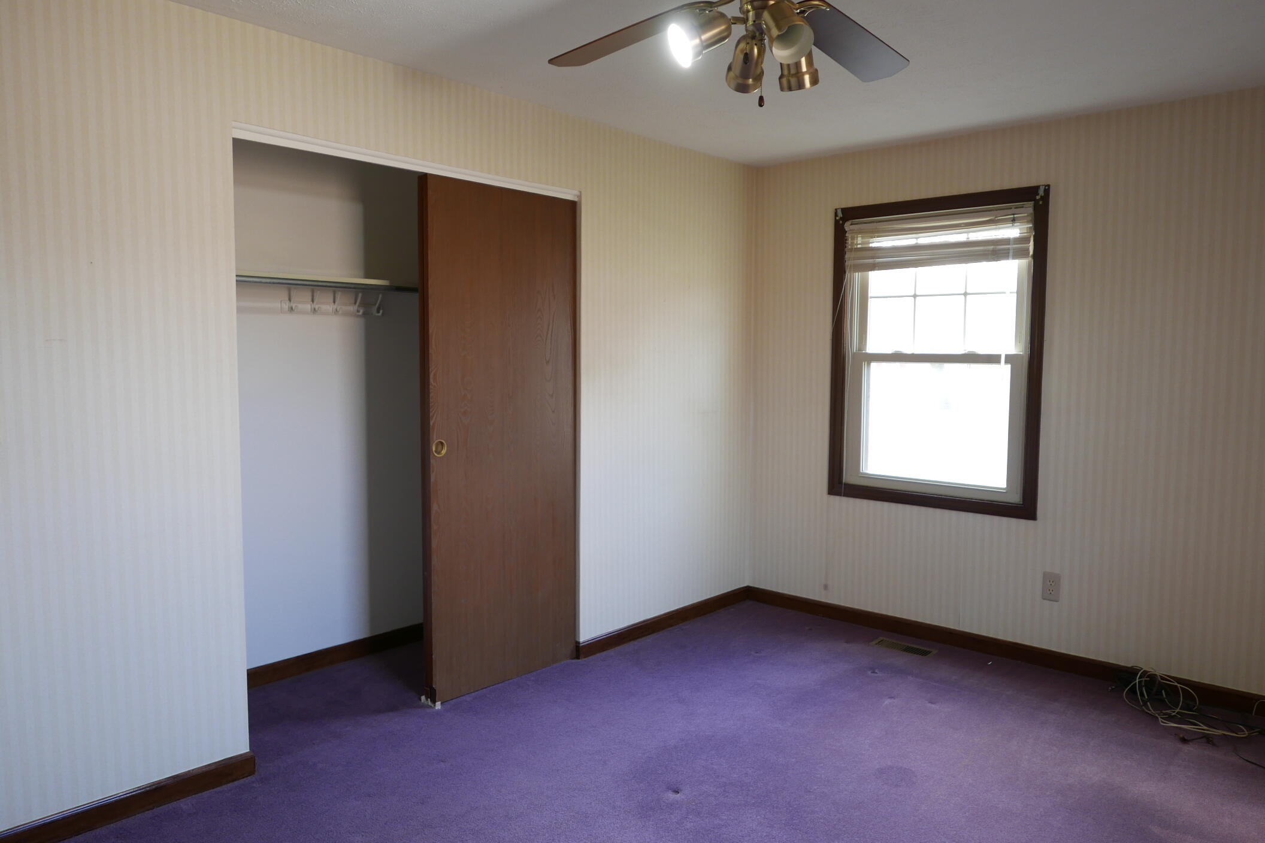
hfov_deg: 73.7
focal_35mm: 24
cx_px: 632
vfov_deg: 53.1
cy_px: 422
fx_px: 843
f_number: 2
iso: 200
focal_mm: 10.9
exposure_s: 1/60
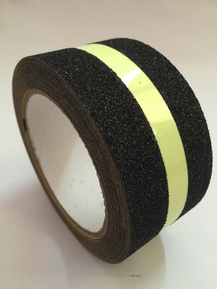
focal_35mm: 29
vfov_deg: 61.7
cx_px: 108
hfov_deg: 48.2
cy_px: 144
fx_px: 242
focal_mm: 4.15
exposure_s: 1/17
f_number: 2.2
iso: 160
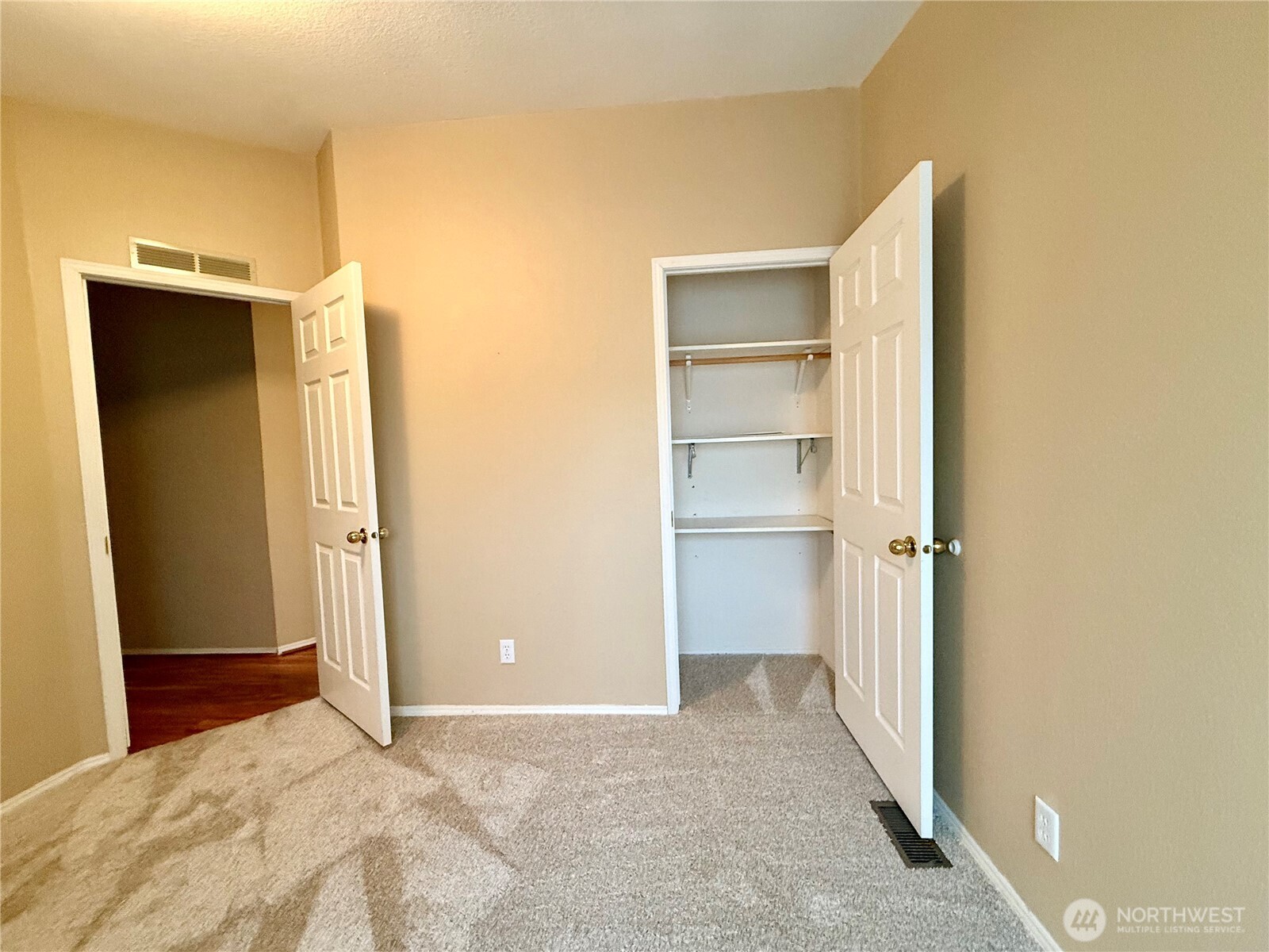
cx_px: 634
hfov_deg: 102.1
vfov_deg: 85.7
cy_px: 476
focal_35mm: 14
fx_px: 513
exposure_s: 1/60
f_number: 2.2
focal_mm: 2.22
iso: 500
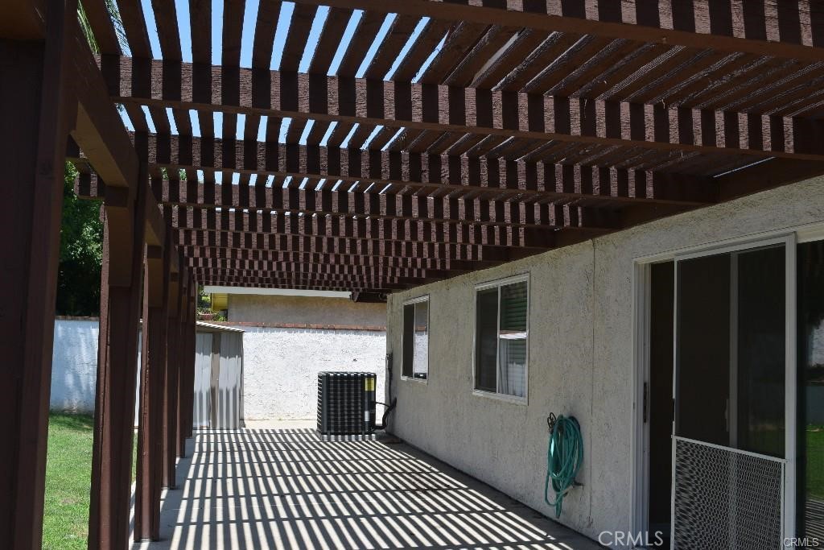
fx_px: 893
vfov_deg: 34.2
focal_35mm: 39
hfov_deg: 49.5
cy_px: 275
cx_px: 412
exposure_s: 1/320
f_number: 9
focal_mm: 26
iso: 200
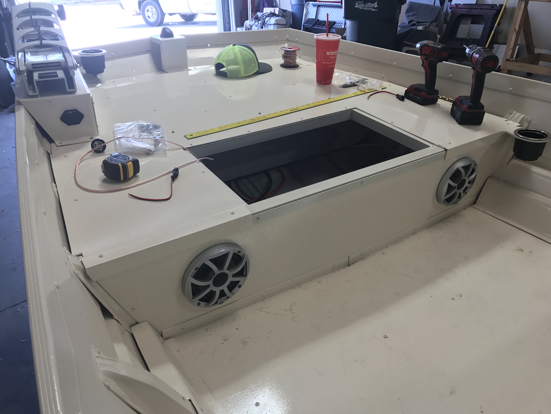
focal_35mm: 28
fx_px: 446
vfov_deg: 49.7
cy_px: 207
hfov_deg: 63.4
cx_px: 276
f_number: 1.8
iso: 32
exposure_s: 1/60
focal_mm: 3.99
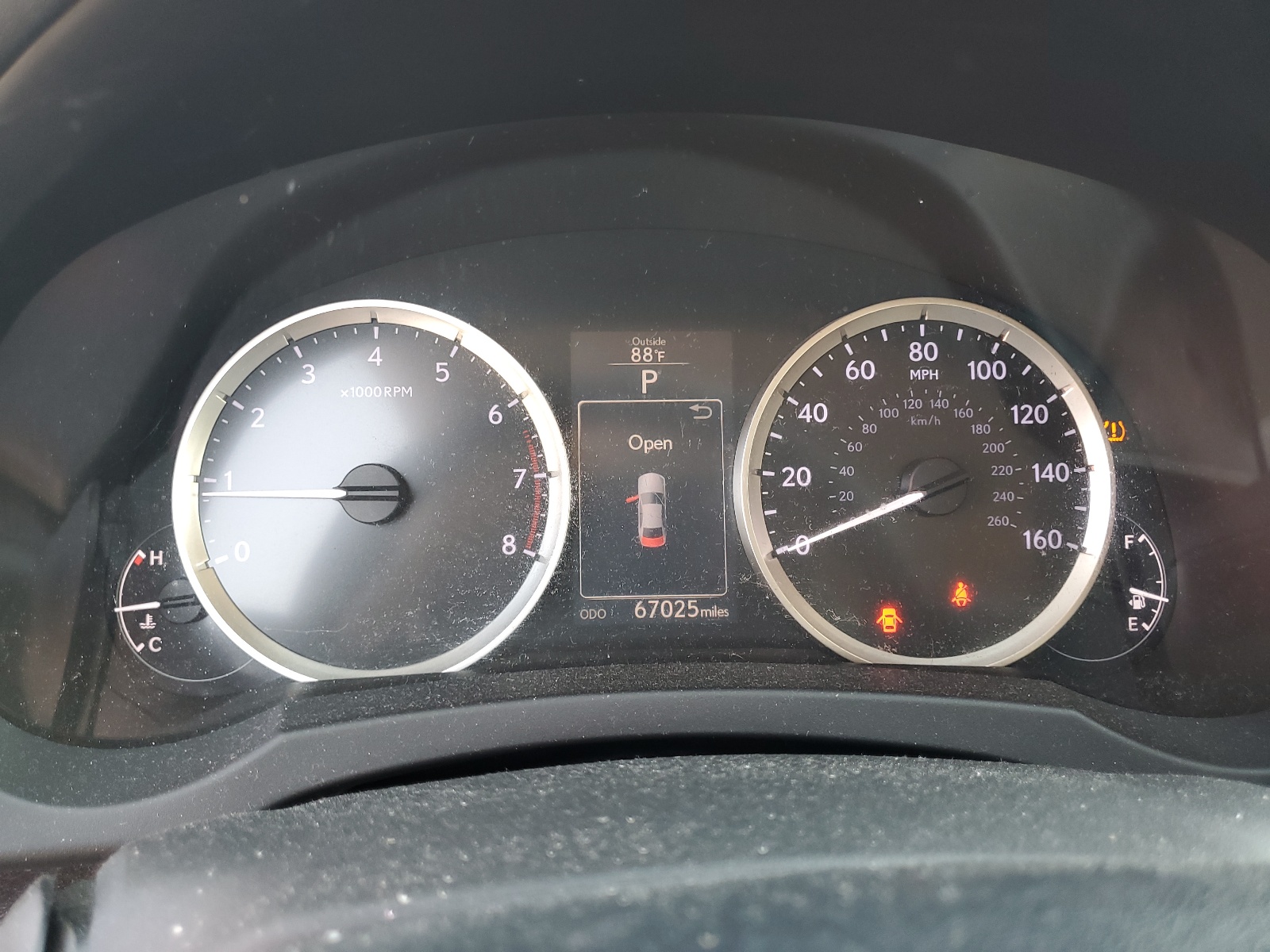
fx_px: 954
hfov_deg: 67.3
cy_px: 476
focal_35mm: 26
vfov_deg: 53.1
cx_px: 635
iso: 59
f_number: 1.5
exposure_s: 1/50
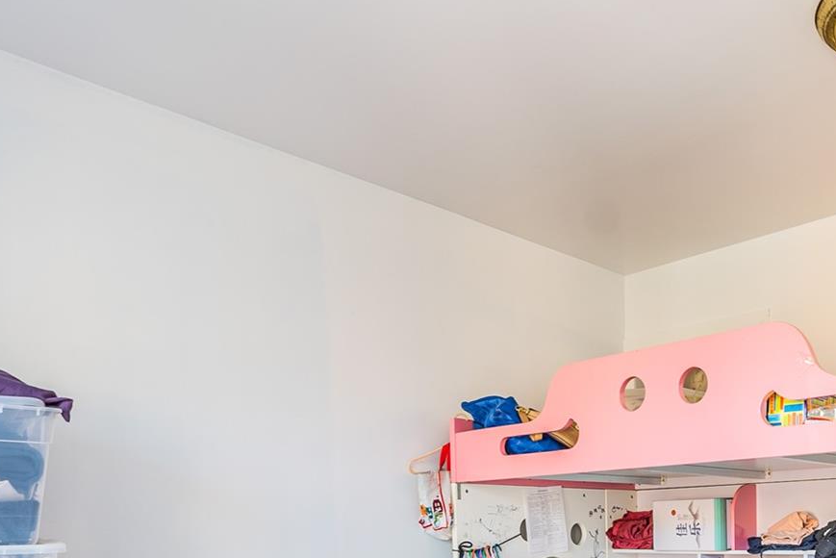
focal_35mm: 33
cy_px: 531
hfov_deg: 54.7
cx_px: 619
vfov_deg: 36.7
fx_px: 767
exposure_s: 1/8
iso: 40
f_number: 5.6
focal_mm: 14
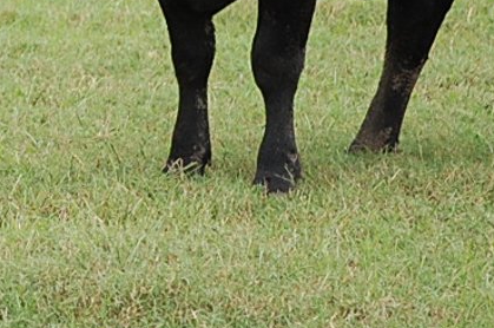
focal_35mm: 520
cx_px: -279
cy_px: -329
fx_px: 7125
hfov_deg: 3.9
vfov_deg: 2.6
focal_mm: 85
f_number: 5.6
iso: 320
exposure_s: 1/500
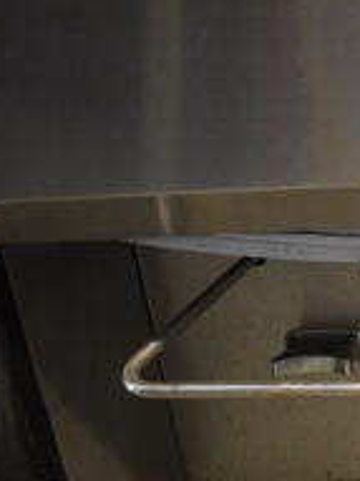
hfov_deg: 14.5
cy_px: 350
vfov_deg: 23.4
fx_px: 1152
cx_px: 733
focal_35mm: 83
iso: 2000
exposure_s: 1/125
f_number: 3.5
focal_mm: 18
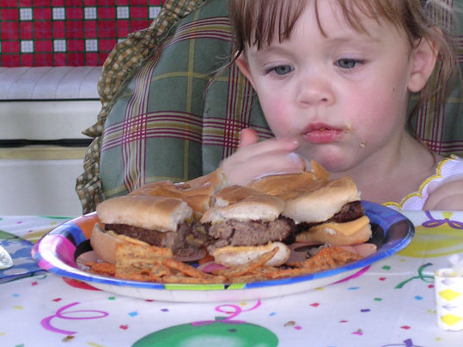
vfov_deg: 10.5
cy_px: 97
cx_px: 303
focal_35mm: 141
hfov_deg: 14.0
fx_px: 1886
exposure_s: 1/30
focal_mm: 14.5
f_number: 4.4
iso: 100
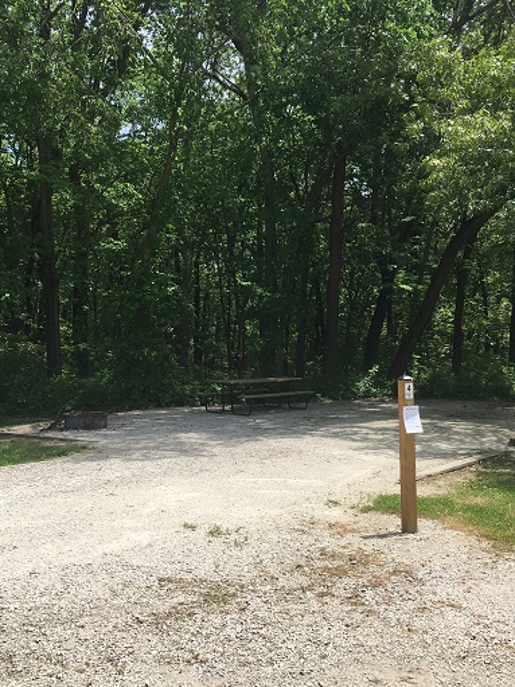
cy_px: 317
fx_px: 675
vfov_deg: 53.9
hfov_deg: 41.8
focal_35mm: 34
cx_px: 244
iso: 25
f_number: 2.2
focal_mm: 4.15
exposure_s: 1/1221
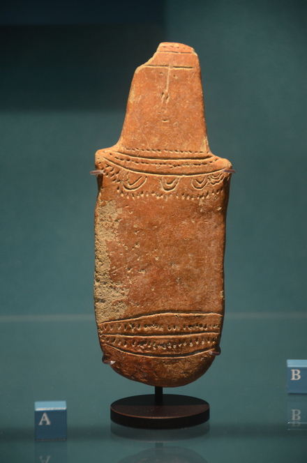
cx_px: 154
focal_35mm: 195
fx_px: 2505
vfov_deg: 10.6
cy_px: 232
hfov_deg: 7.0
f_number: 5.6
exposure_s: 1/160
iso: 1000
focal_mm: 130
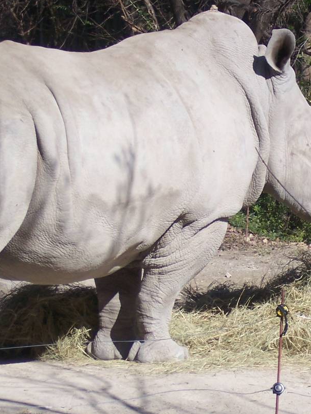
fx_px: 3137
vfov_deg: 7.6
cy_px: 202
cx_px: 299
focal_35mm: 262
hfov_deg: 5.7
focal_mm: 22
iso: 80
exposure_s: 1/500
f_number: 4.8
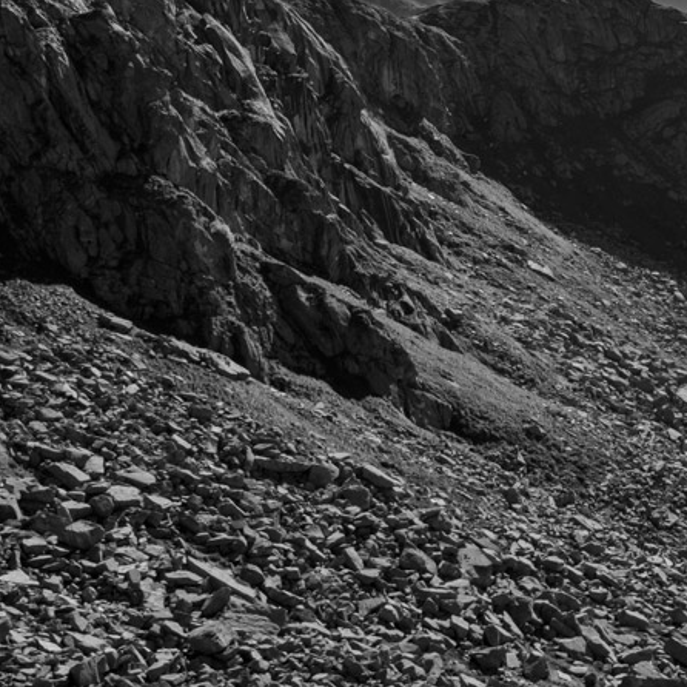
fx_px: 1437
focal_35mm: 64
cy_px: 228
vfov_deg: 26.7
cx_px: 883
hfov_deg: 23.8
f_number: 14
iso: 200
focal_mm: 18.8
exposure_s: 1/35
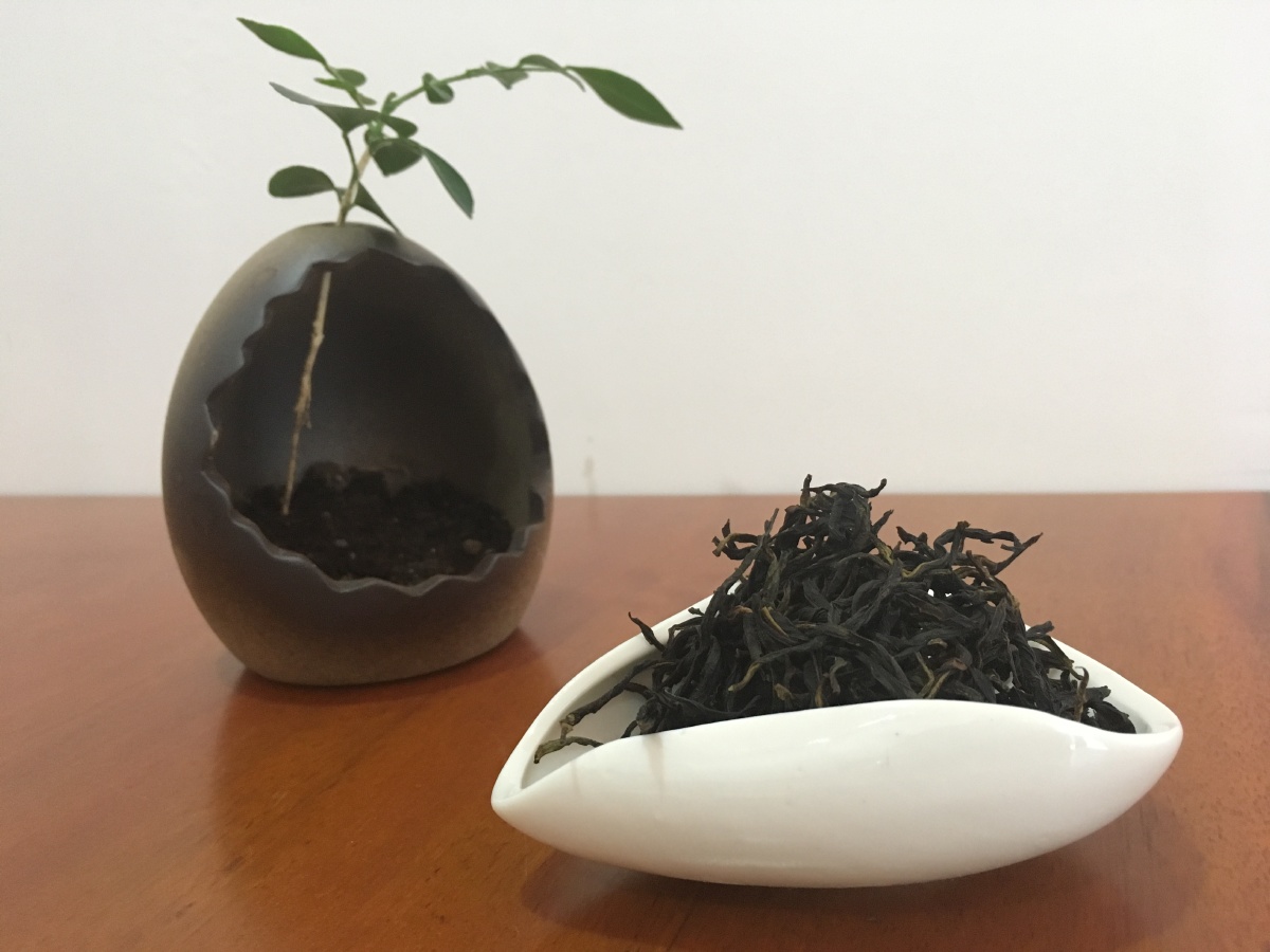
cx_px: 635
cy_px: 476
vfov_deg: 48.2
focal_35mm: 29
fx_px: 1064
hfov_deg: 61.7
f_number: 2.2
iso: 200
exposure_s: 1/17
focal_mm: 4.15
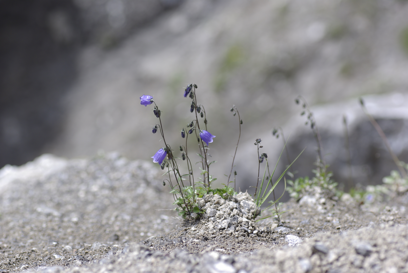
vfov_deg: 10.2
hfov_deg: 15.2
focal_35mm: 135
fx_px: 1532
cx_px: 204
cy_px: 136
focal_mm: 90
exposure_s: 1/320
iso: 100
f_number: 5.6
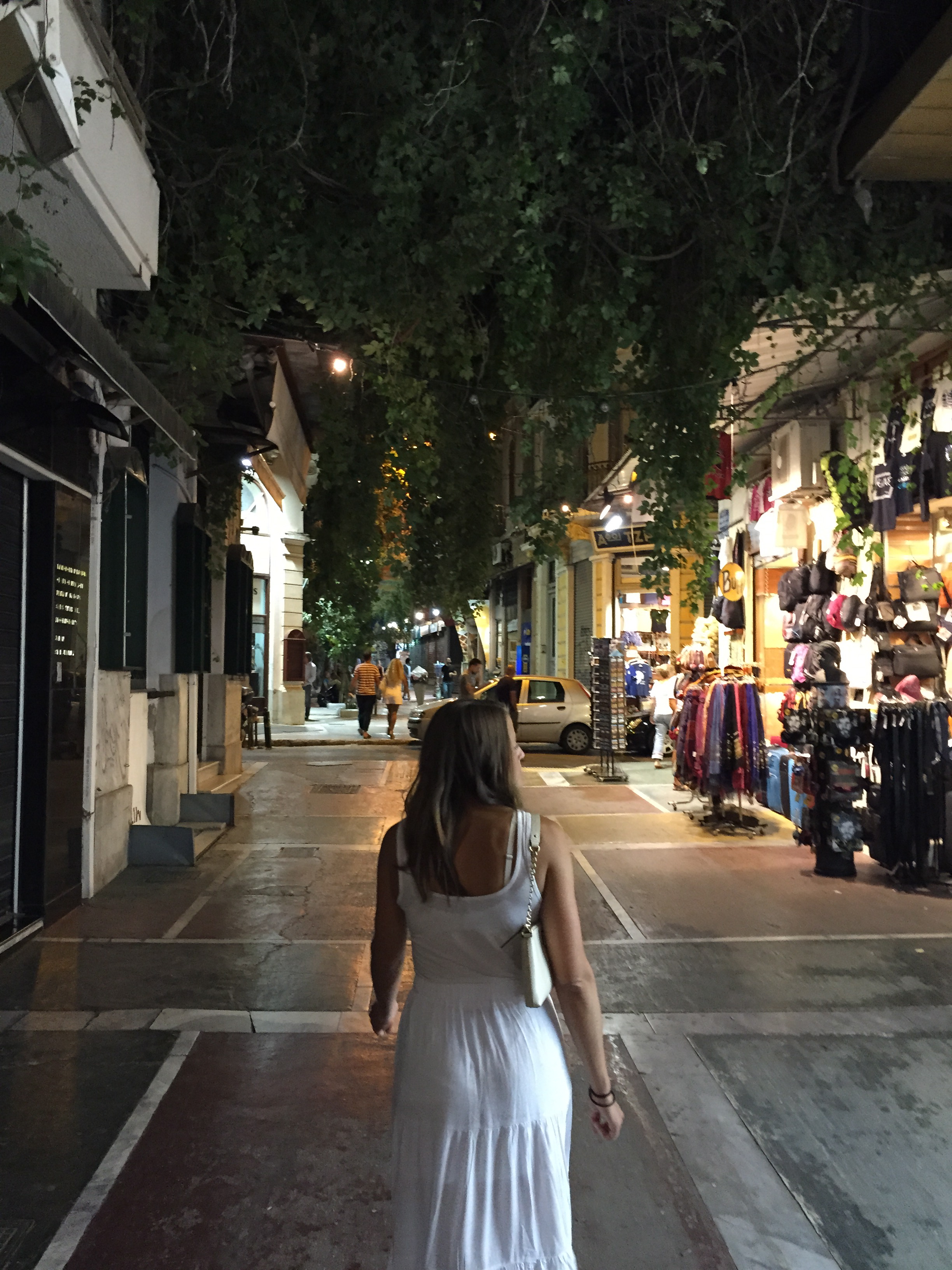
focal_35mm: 29
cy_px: 635
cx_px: 476
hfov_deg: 48.2
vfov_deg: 61.7
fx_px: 1063
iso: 250
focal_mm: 4.15
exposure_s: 1/20
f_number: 2.2
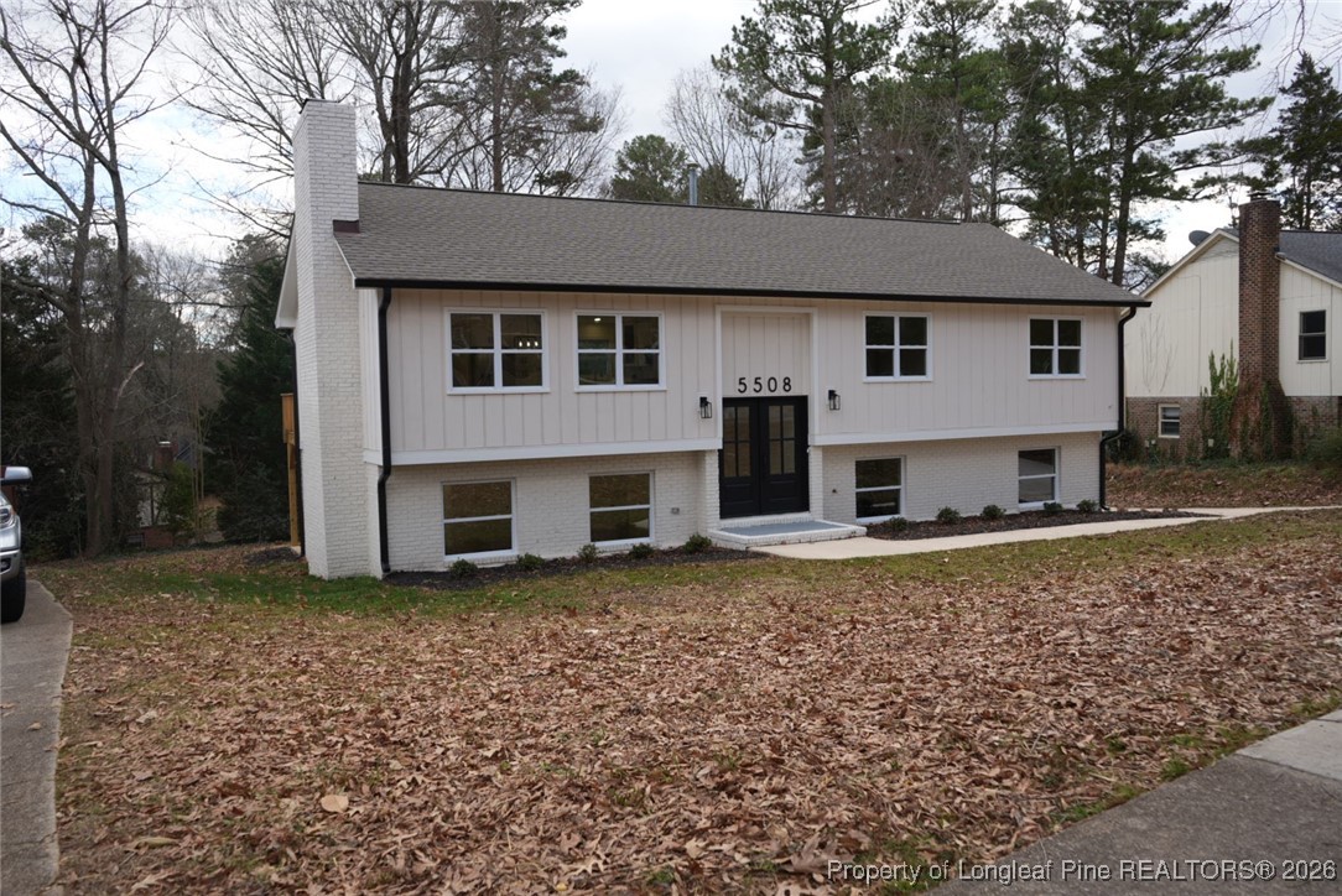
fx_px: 1044
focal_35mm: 28
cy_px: 448
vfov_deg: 46.5
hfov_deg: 65.4
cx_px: 671
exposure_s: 1/100
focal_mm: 28
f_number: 6.3
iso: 100
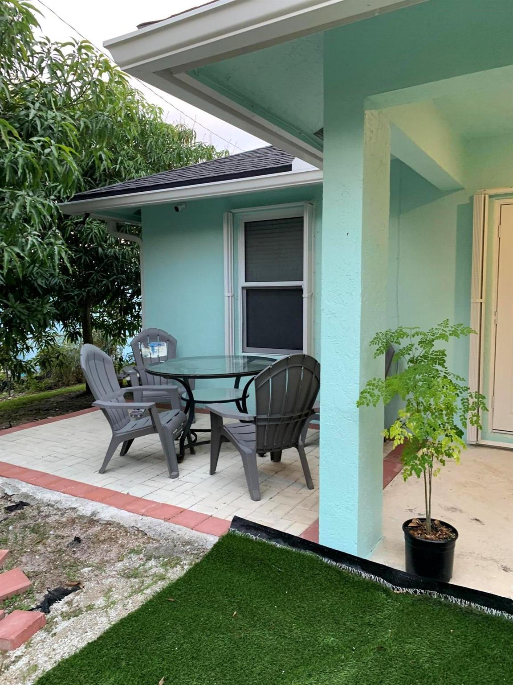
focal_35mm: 26
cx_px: 256
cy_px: 342
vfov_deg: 67.3
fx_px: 514
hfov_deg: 53.1
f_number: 1.8
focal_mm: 4.25
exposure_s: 1/60
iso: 125
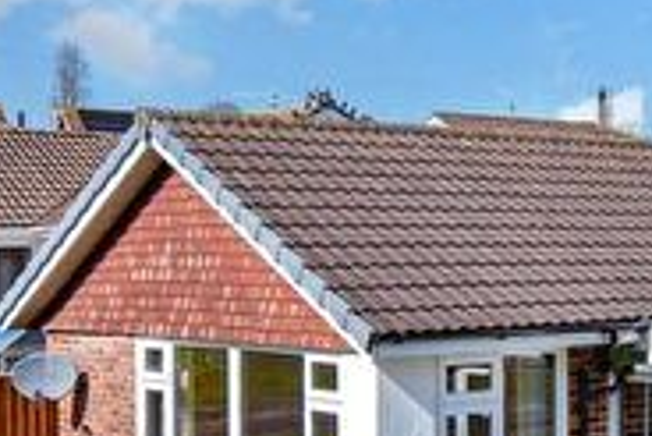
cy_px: 466
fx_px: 1450
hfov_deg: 23.6
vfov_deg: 16.6
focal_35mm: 80
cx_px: 737
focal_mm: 14
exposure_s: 1/2000
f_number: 3.5
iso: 160
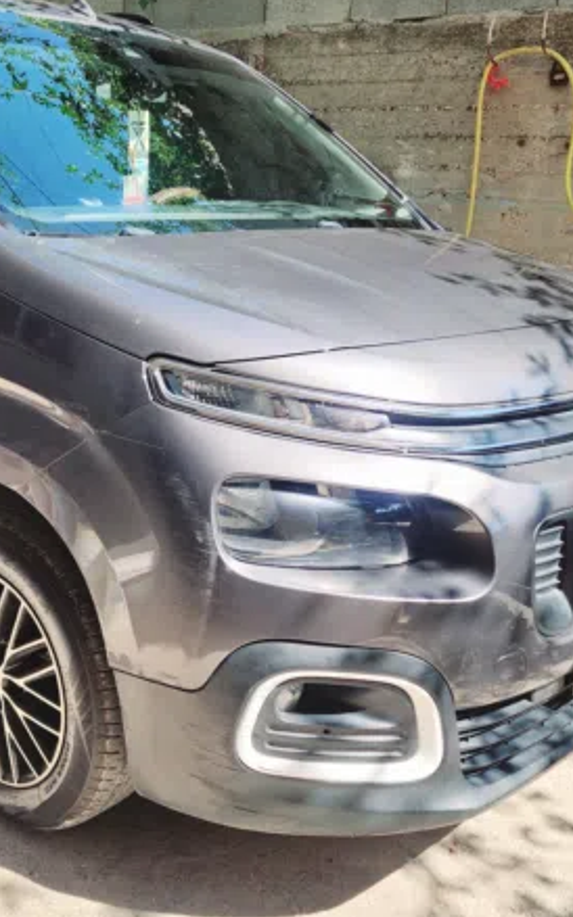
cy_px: 439
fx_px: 1000
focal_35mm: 40
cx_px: 178
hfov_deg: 31.6
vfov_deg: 49.3
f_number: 1.8
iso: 12
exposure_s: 1/492
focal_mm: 6.4
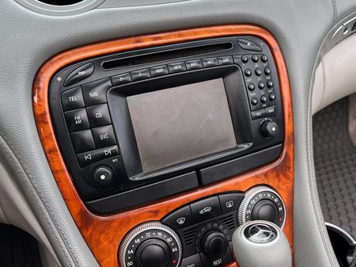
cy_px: 108
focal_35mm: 37
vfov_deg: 38.5
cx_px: 213
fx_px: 380
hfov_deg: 49.9
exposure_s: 1/431
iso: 50
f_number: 1.5
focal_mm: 5.7
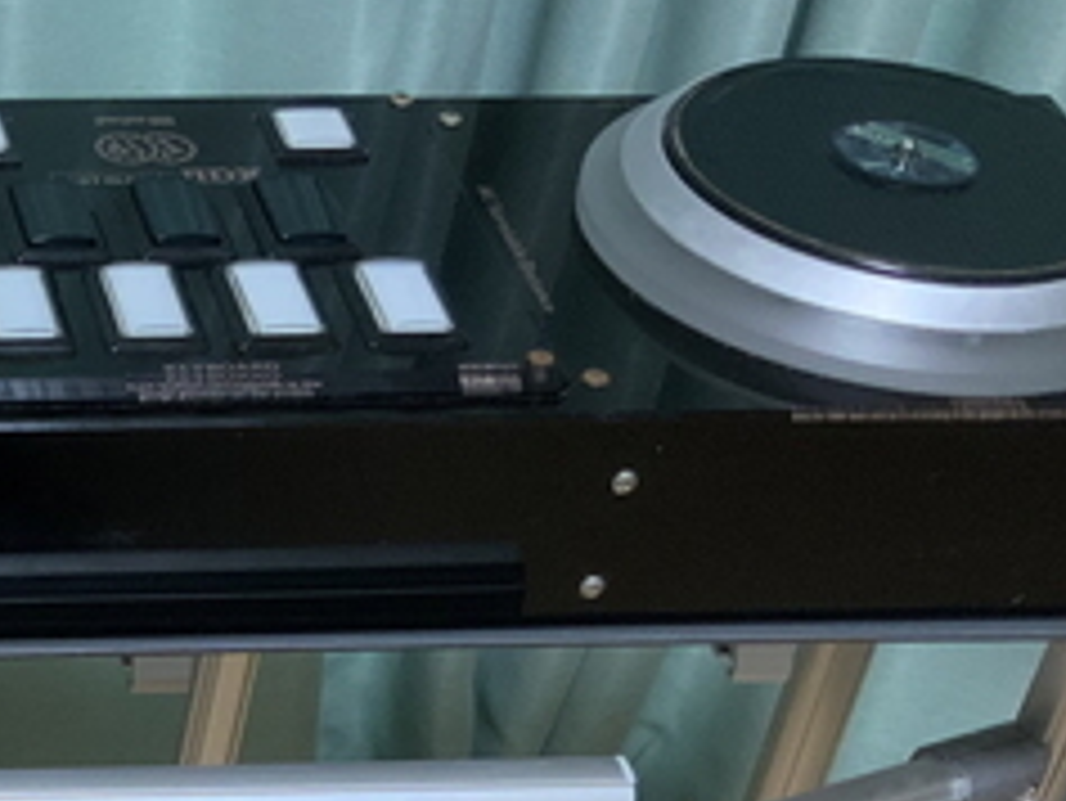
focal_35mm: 98
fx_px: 3019
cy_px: 1089
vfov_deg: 14.4
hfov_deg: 18.3
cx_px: -405
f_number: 1.8
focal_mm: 3
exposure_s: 1/57
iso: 160
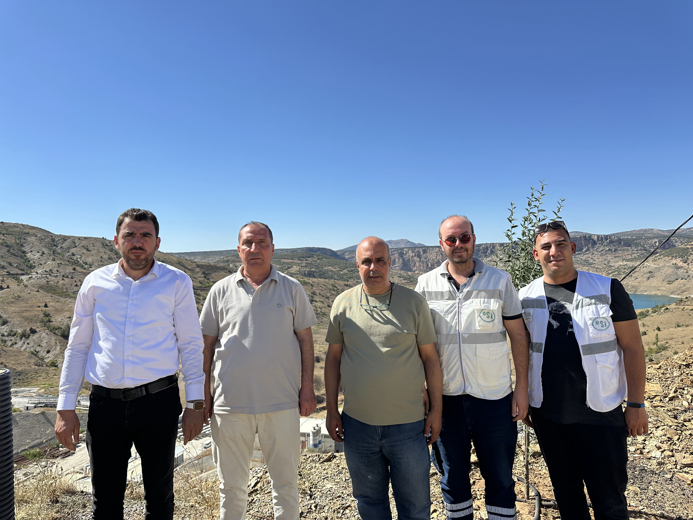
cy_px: 260
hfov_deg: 71.6
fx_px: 480
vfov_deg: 56.8
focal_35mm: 24
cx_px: 346
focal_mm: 6.86
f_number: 1.78
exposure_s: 1/4184
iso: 80
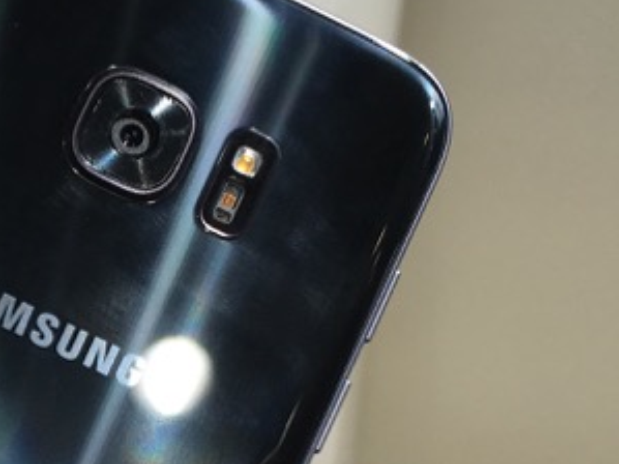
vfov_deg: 14.9
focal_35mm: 97
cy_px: 493
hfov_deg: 19.2
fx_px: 1734
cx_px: -101
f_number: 2.2
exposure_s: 1/179
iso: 25
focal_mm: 4.15
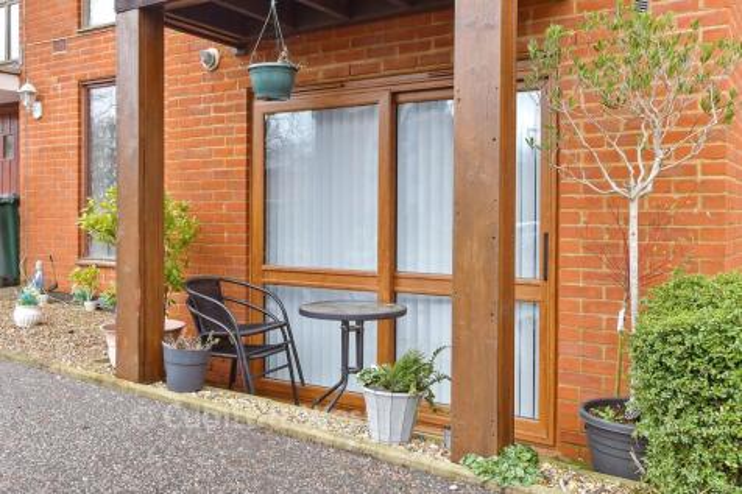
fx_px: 618
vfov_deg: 43.6
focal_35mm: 30
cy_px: 247
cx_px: 371
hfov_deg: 61.9
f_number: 8
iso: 160
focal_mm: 20
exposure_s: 1/30
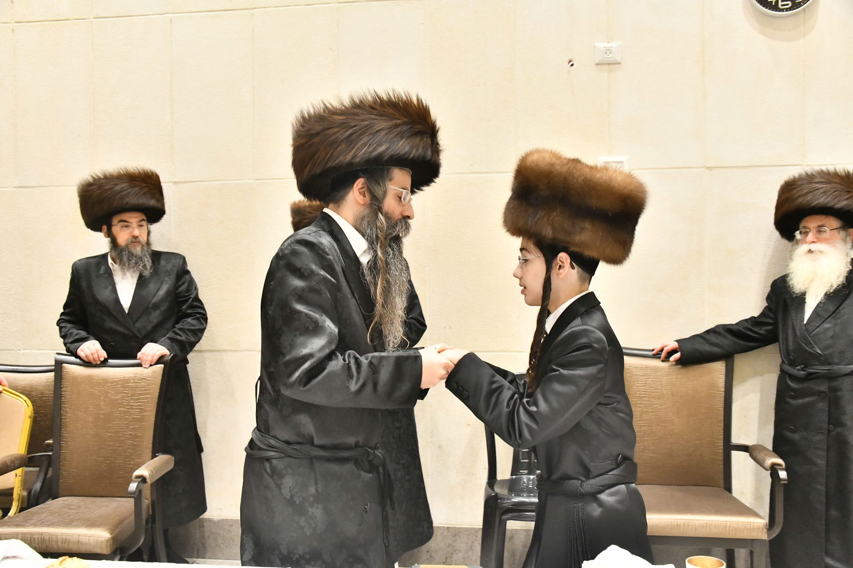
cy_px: 284
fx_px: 805
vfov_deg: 38.9
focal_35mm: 34
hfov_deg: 55.8
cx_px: 426
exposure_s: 1/250
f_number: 5.6
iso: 4000
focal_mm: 34
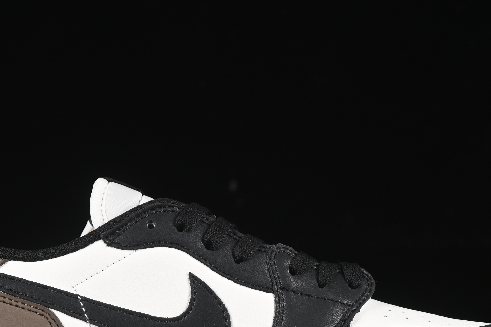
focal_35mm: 144
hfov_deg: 14.2
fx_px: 1964
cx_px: 214
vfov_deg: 9.5
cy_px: 239
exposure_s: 1/60
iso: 160
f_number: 6.3
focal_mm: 50
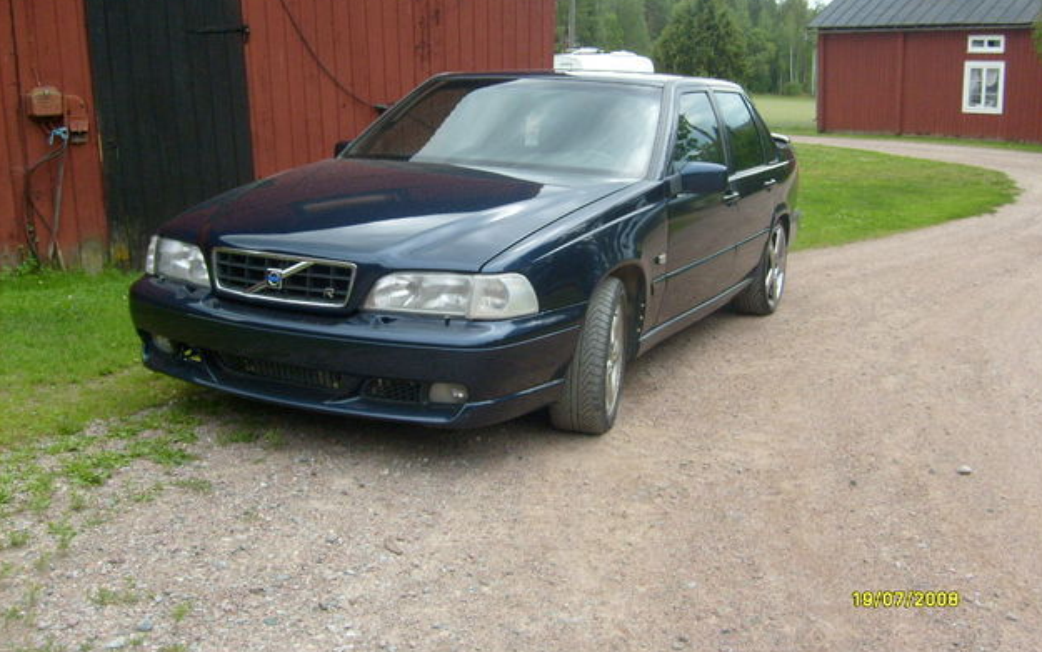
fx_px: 1079
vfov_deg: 33.6
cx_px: 530
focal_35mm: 38
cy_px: 282
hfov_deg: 51.5
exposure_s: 1/90
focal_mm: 5.8
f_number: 7.1
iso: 80
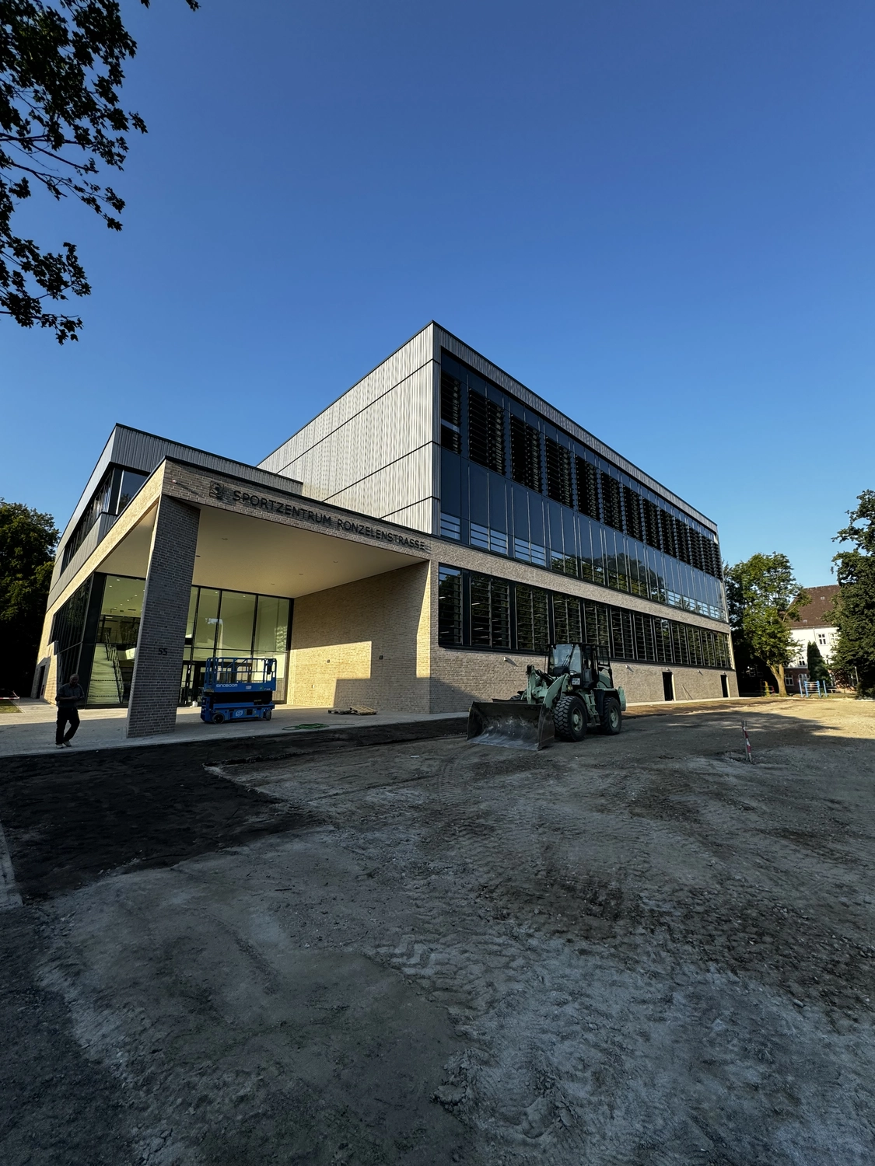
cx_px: 438
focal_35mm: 14
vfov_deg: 102.1
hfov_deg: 85.7
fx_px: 472
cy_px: 583
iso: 40
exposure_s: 1/646
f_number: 2.2
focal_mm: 2.22
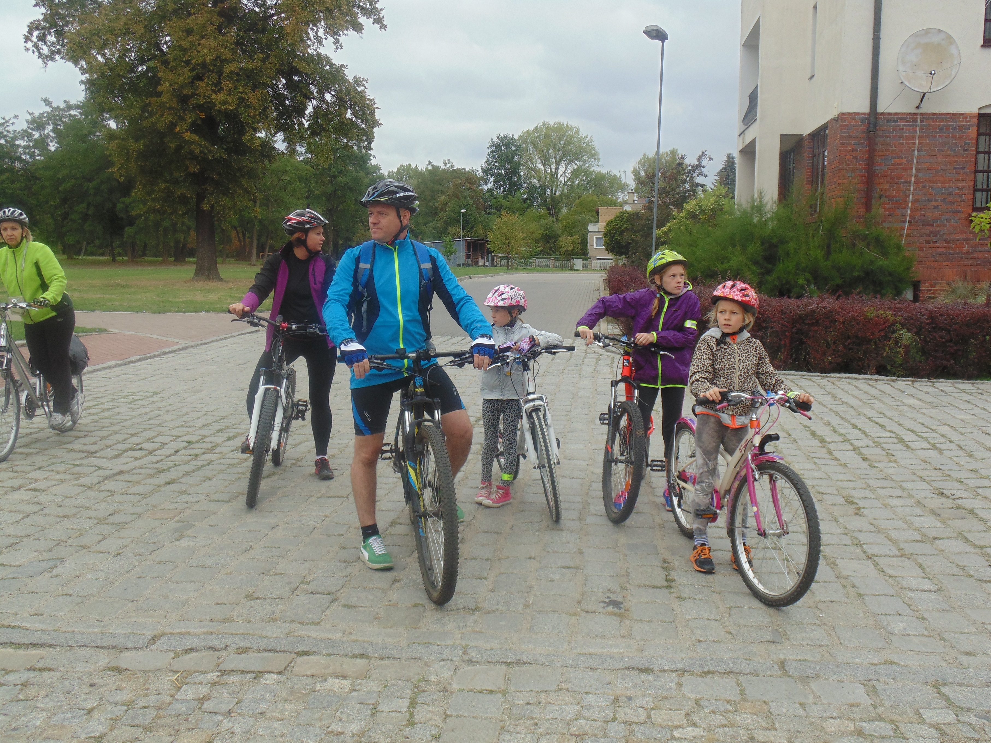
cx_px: 496
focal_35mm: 34
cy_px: 372
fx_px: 973
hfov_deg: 54.0
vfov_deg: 41.8
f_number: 3.4
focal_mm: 6.2
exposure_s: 1/250
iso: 80
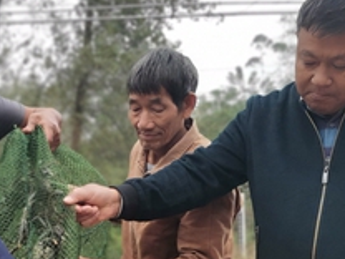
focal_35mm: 80
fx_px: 797
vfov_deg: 17.8
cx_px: 45
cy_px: 287
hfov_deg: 23.8
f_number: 2.4
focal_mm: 4.75
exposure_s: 1/120
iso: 80
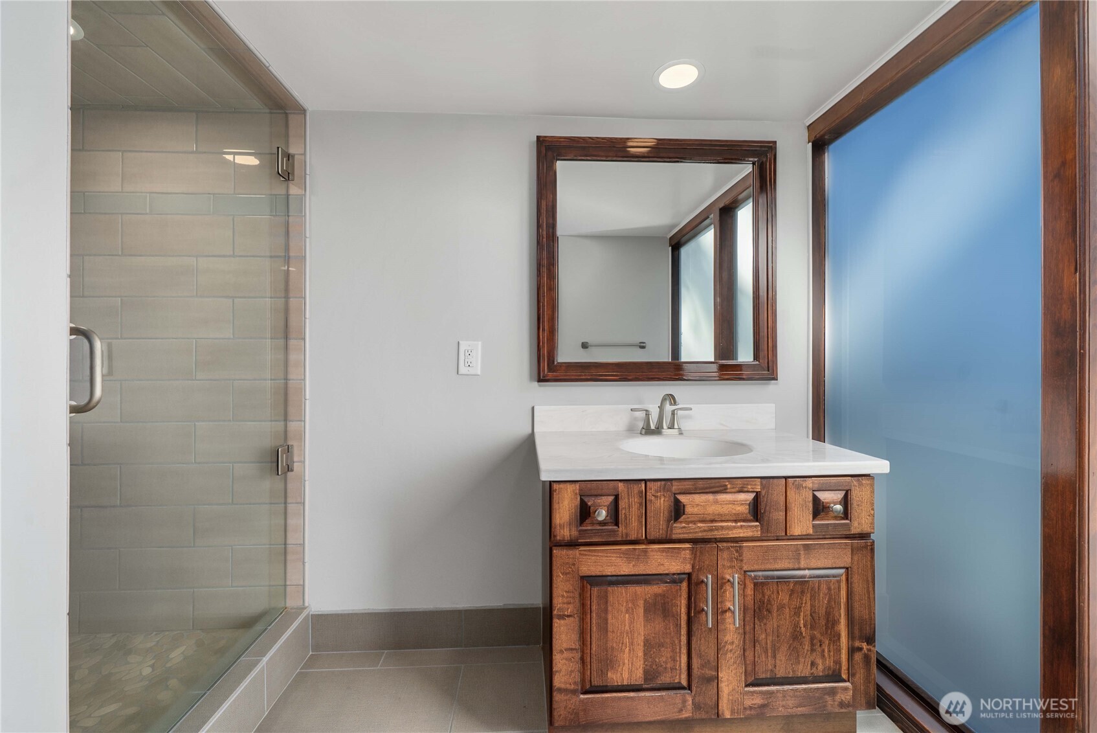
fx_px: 427
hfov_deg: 104.2
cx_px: 548
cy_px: 366
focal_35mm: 14
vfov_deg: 81.3
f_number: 7.1
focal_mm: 14
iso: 800
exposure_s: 1/30
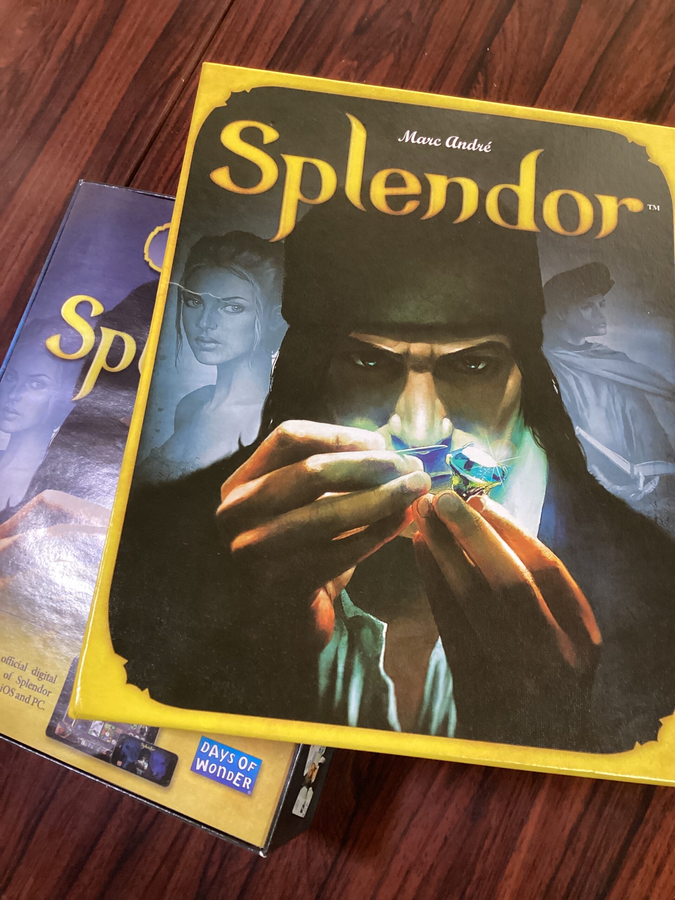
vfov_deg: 58.4
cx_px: 338
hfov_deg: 45.4
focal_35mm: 31
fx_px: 806
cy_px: 450
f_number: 2.4
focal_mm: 3.3
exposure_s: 1/40
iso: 320
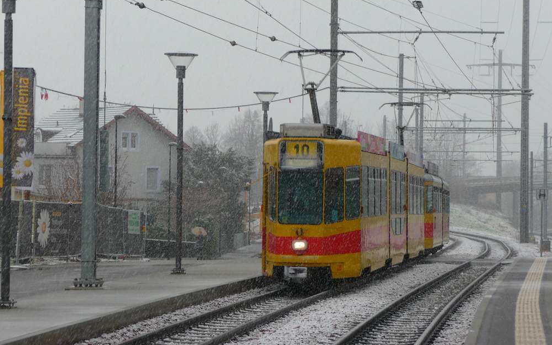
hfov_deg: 15.4
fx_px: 2046
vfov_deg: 9.6
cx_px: 276
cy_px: 174
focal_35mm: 136
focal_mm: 21.8
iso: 100
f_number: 4.7
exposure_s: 1/60
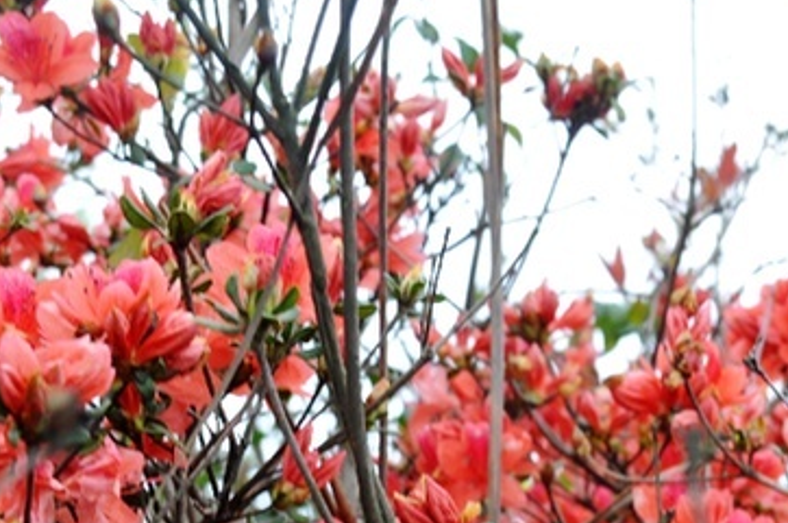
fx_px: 2666
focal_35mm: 122
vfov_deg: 11.1
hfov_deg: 16.7
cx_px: 571
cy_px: 455
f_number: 9
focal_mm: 44
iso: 200
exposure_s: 1/40
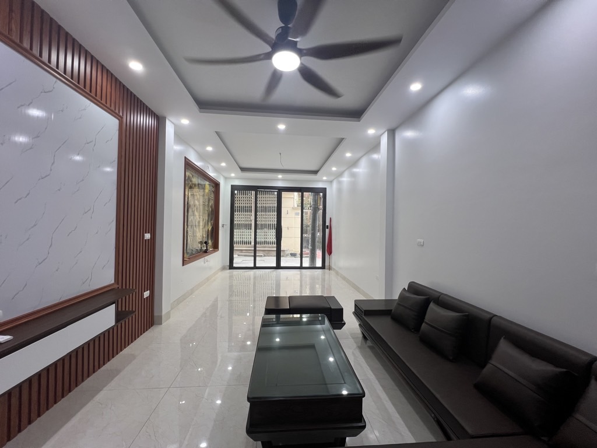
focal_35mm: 13
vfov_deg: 89.9
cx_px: 298
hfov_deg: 106.2
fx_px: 224
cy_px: 224
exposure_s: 1/100
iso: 64
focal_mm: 1.57
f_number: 1.8
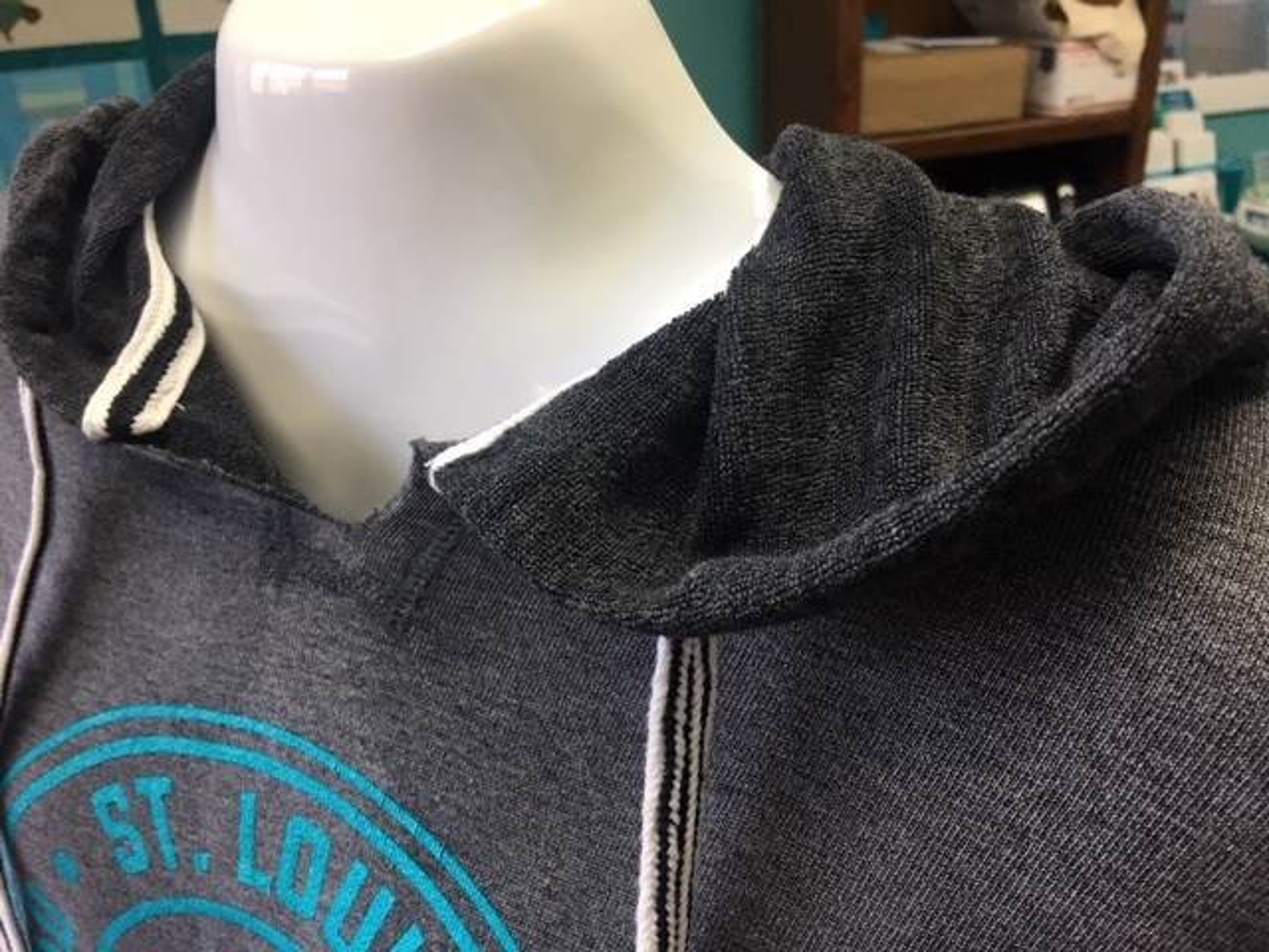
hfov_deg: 61.7
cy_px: 476
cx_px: 634
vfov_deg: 48.2
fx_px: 1063
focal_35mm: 29
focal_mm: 4.15
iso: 32
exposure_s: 1/30
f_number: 2.2
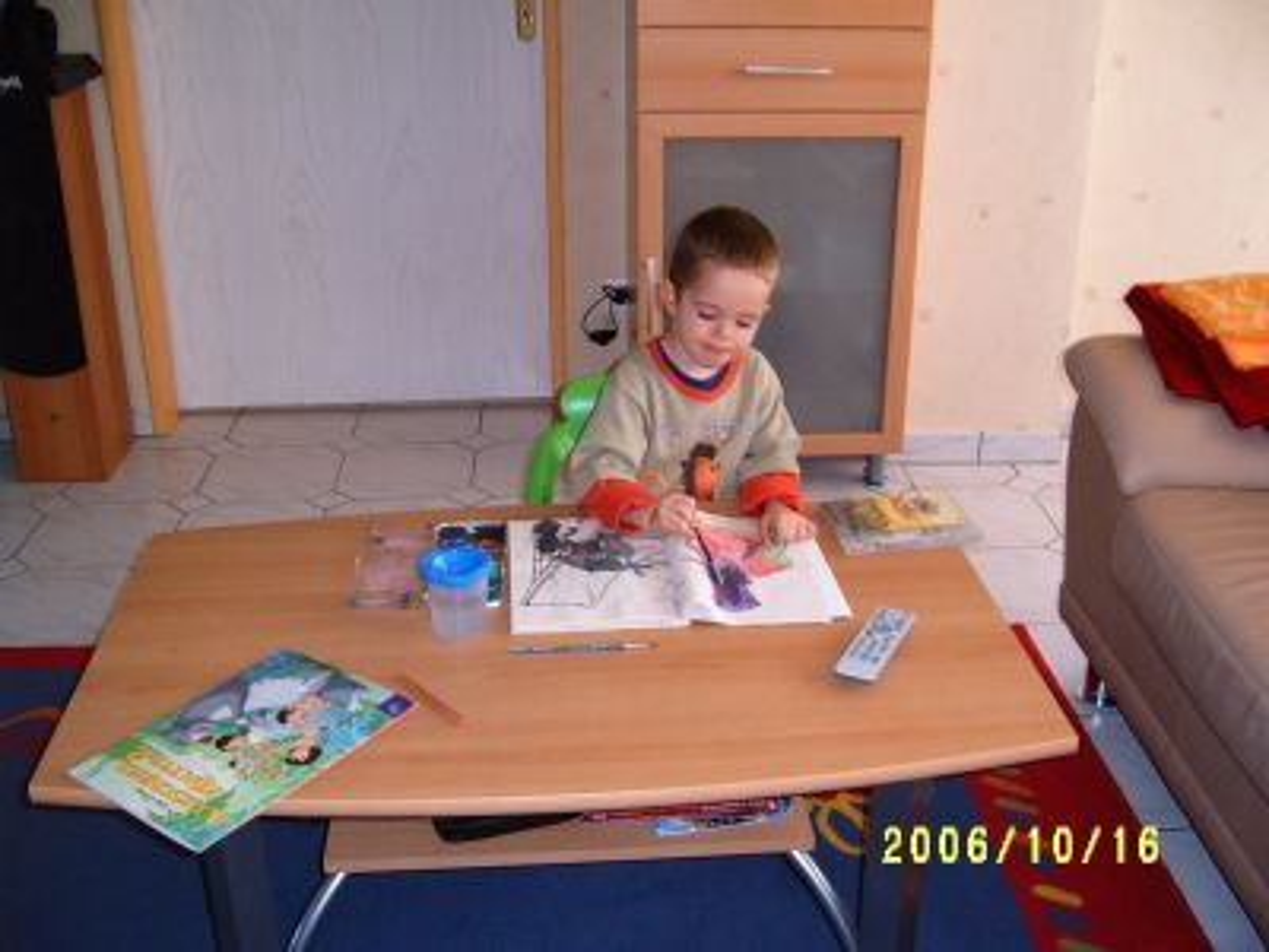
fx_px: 1393
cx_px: 634
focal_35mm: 38
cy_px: 476
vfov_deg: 37.7
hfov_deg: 49.0
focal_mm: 5.8
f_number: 2.8
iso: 141
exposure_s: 1/30
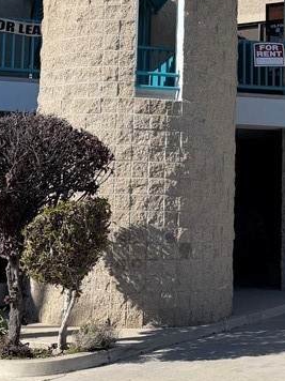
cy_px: 120
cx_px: 249
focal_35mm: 69
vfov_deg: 27.9
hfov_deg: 20.9
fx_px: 757
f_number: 1.78
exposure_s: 1/5319
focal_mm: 6.76
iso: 80
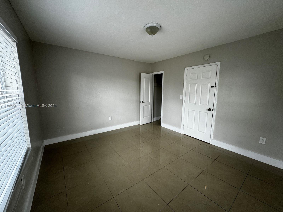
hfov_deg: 102.1
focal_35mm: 14
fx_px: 114
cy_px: 106
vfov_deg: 85.7
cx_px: 142
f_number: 2.2
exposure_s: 1/99
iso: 80
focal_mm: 2.22
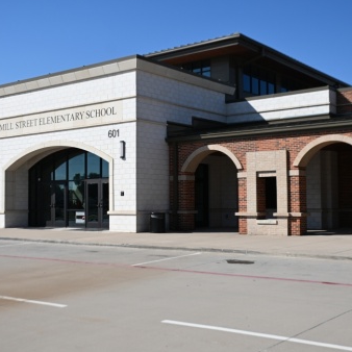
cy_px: 177
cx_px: 165
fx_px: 541
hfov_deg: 36.0
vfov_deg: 36.1
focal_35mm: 47
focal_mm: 24
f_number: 7.1
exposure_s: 1/800
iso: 110
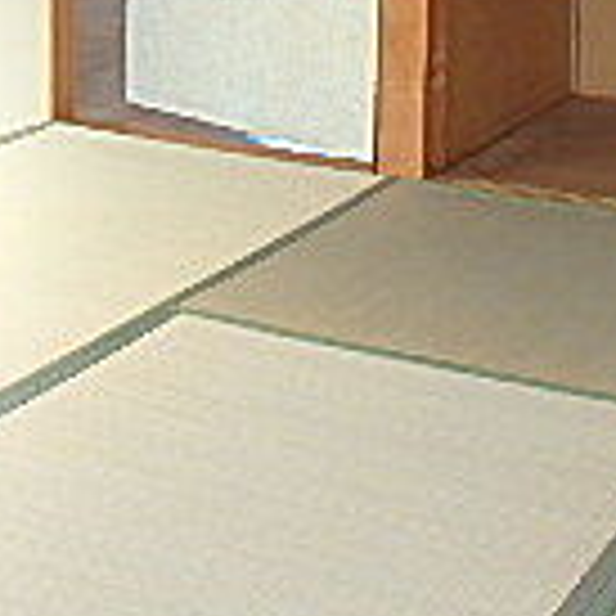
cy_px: -175
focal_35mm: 87
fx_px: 1752
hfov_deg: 19.9
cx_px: 319
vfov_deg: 18.6
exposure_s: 1/60
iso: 160
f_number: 3.5
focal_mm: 3.7
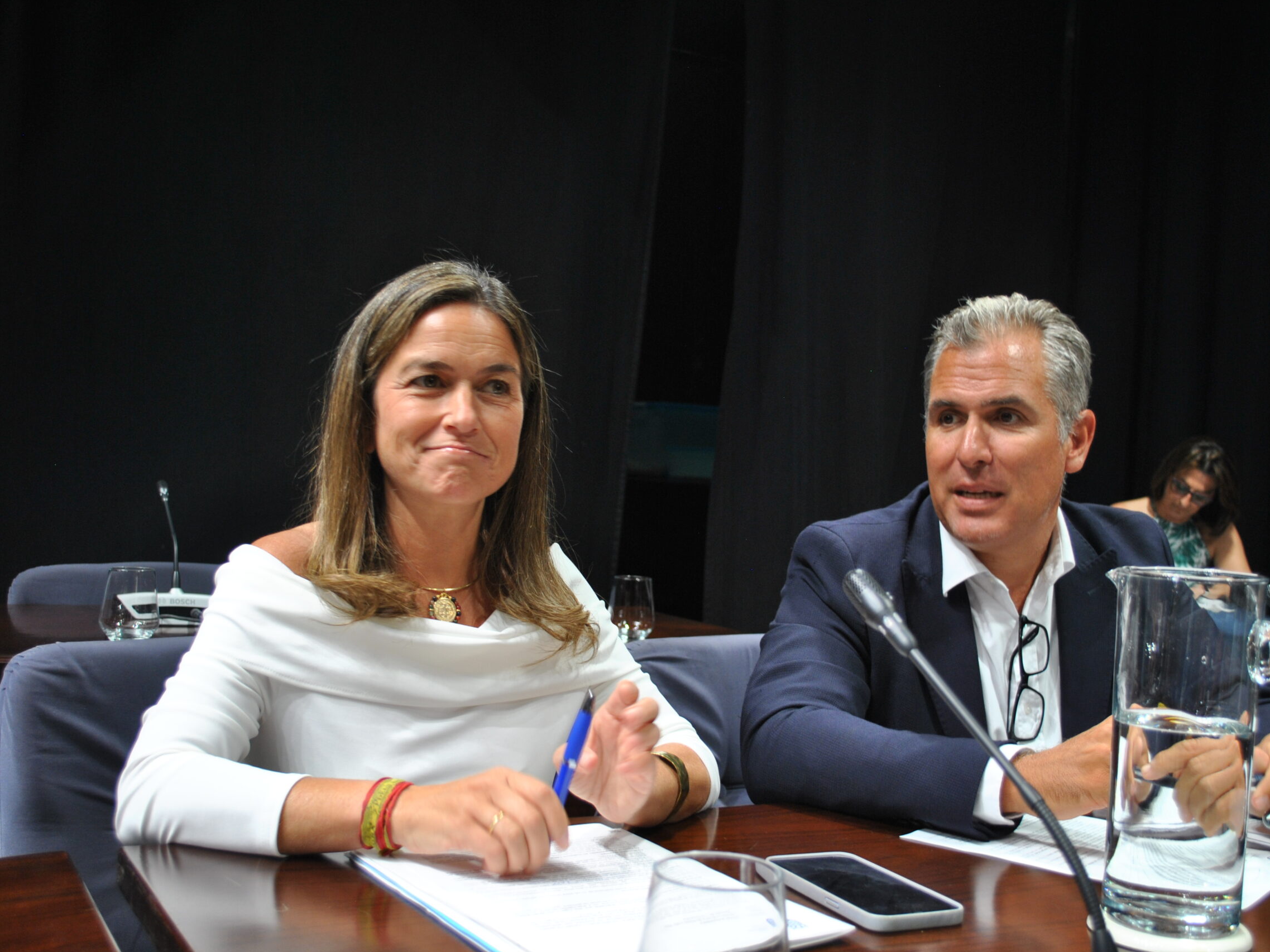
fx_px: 1431
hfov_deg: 47.8
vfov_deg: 36.8
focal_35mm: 39
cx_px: 669
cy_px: 476
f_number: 4
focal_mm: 24
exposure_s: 1/30
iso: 200
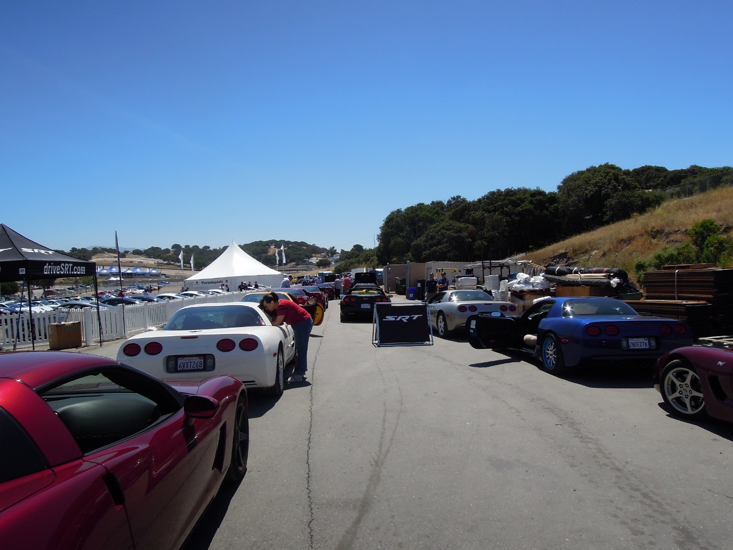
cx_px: 366
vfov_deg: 56.8
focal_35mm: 24
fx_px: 508
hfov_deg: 71.6
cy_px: 275
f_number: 5.6
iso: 160
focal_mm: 4.3
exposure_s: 1/1250
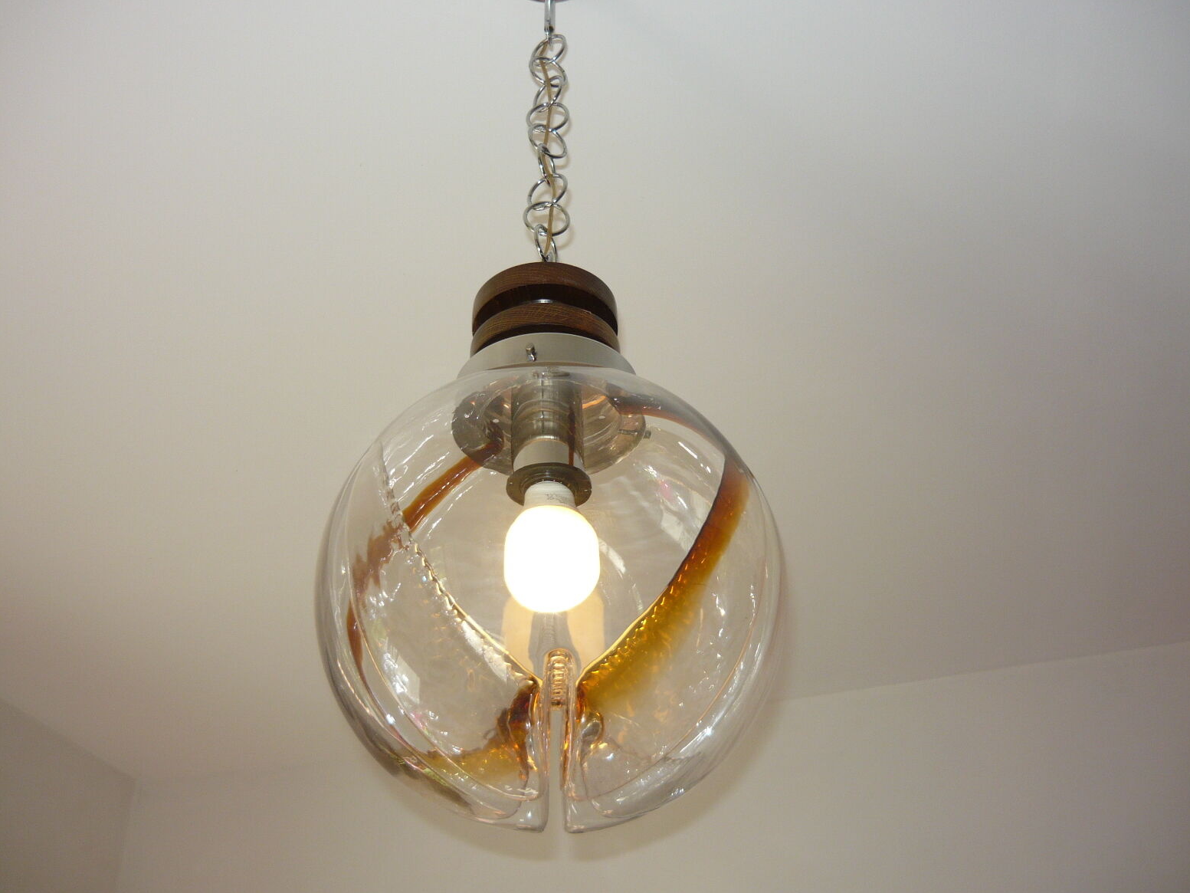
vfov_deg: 41.8
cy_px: 453
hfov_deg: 54.0
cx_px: 599
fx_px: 1169
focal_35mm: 34
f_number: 2.8
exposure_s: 1/100
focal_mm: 5.5
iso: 100
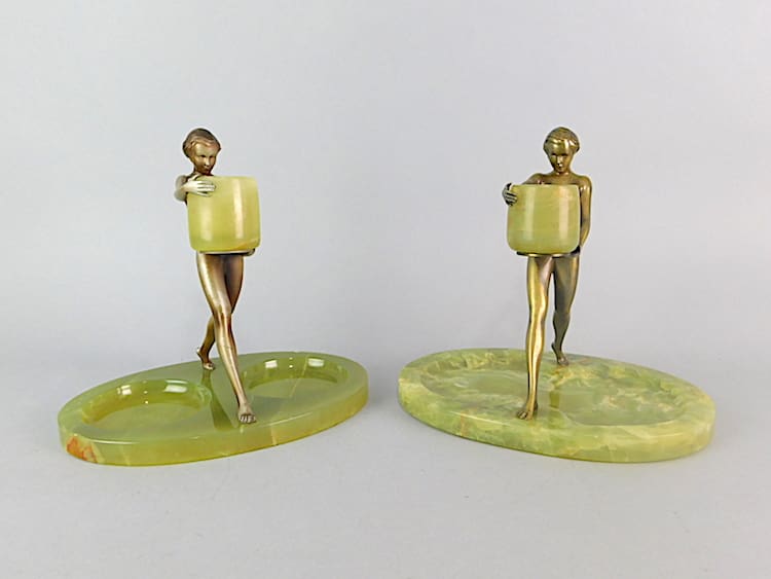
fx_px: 668
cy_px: 290
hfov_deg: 59.9
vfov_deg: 46.8
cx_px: 386
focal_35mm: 30
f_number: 3.2
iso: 125
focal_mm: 5.3
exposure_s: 1/50
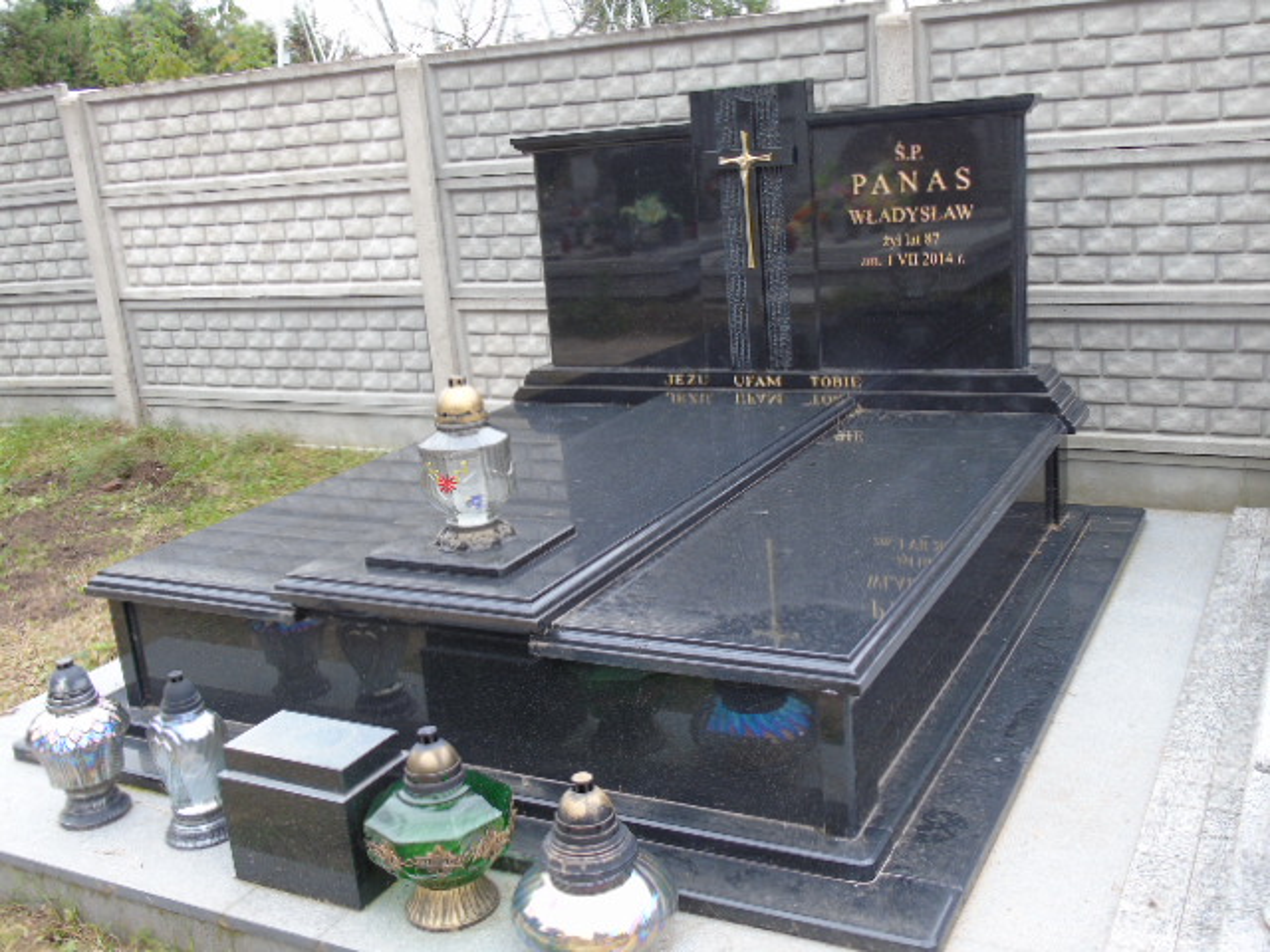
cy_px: 476
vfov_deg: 41.8
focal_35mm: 34
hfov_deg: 54.0
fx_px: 1247
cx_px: 635
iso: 80
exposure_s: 1/60
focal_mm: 6.1
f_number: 3.8
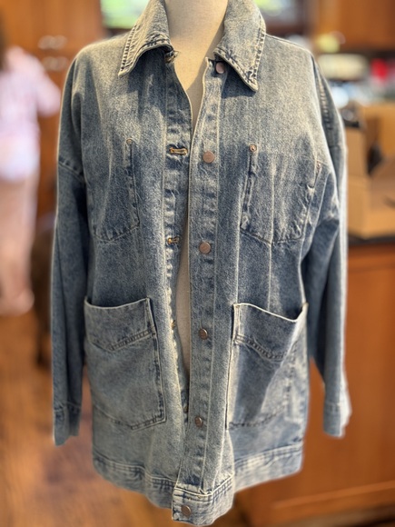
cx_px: 198
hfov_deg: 30.3
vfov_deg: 39.7
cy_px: 264
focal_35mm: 48
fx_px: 730
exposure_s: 1/40
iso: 320
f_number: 1.78
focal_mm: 6.76
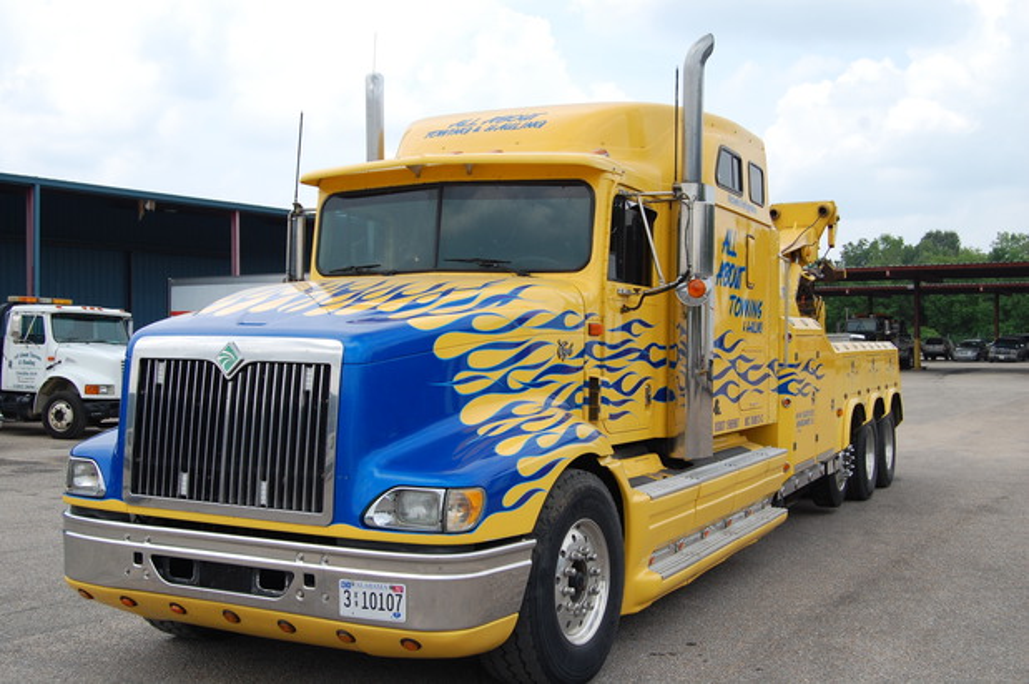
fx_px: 1113
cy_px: 342
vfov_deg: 34.1
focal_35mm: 39
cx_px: 514
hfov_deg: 49.6
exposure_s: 1/320
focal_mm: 26
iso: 200
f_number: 9
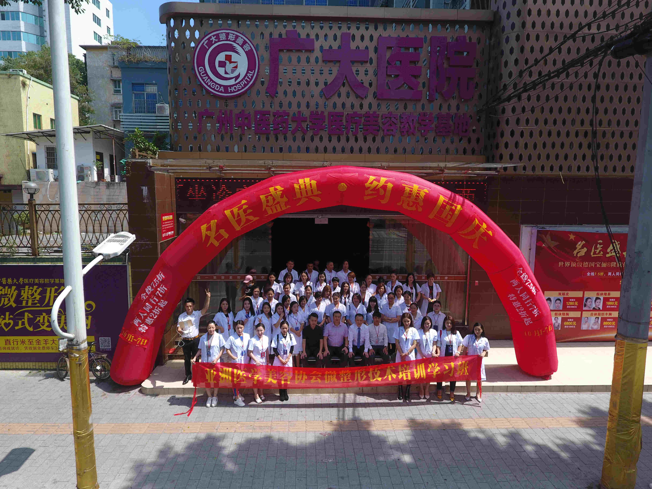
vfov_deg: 66.0
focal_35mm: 20
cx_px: 326
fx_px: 377
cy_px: 244
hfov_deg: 81.7
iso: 100
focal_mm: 3.61
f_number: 2.8
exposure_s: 1/622
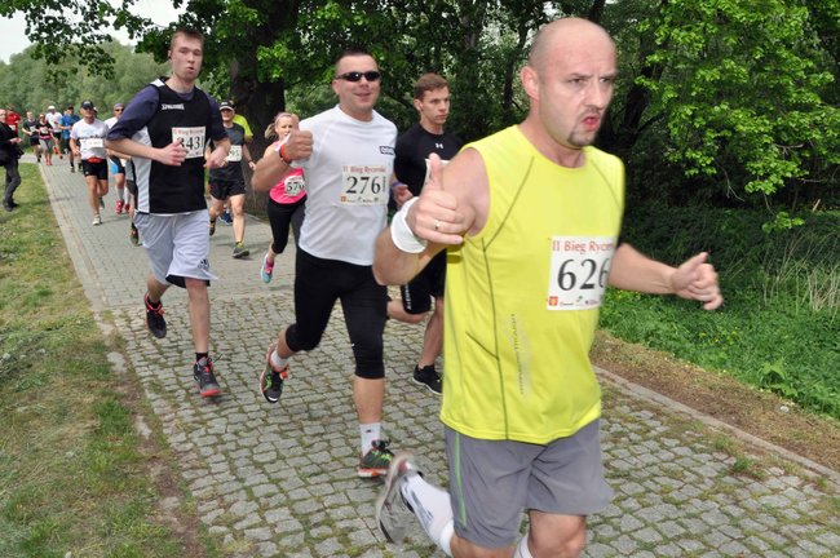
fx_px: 769
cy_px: 279
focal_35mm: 33
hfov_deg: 57.3
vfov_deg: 39.9
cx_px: 420
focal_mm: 22
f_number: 25
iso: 800
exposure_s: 1/200
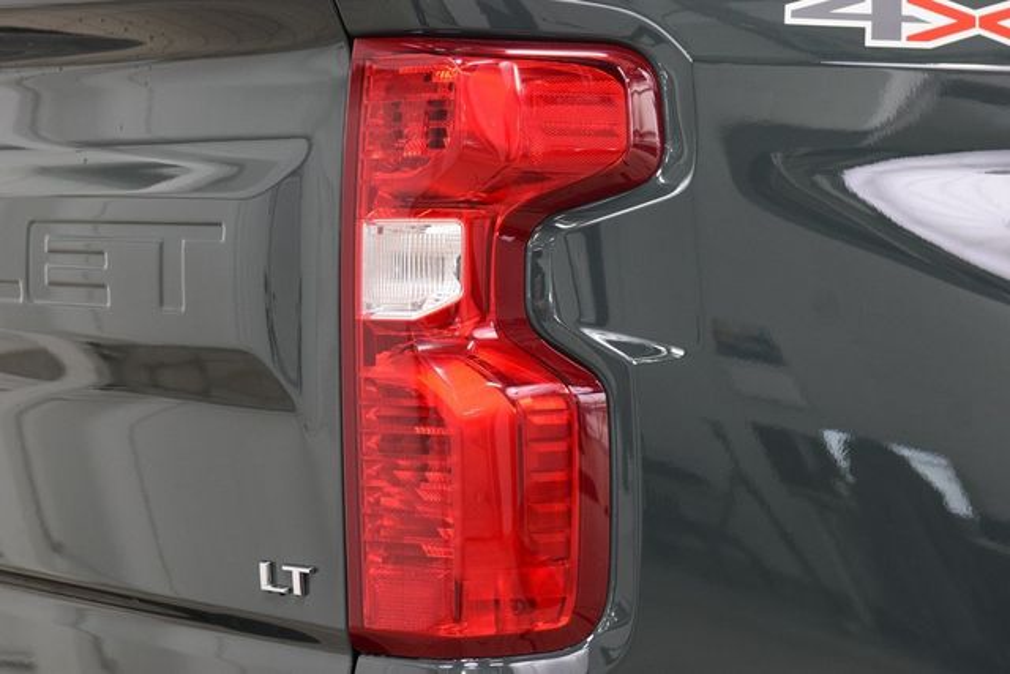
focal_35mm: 105
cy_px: 337
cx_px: 505
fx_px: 2946
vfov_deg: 13.0
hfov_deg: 19.5
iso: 1600
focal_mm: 70
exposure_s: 1/30
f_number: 5
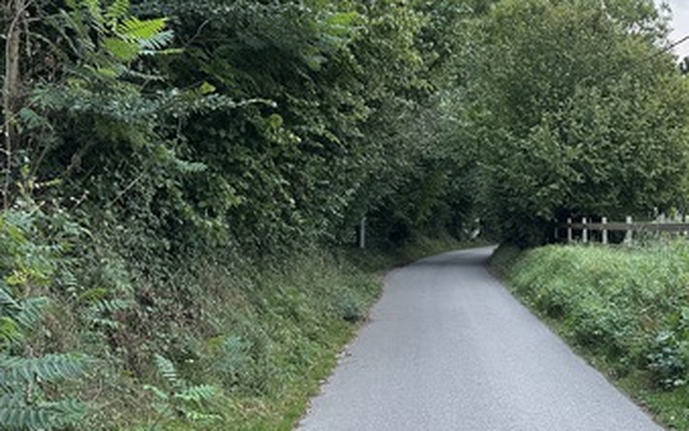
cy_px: 226
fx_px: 845
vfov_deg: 28.6
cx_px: 492
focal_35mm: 45
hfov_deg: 43.3
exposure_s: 1/60
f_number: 1.78
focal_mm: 6.86
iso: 250
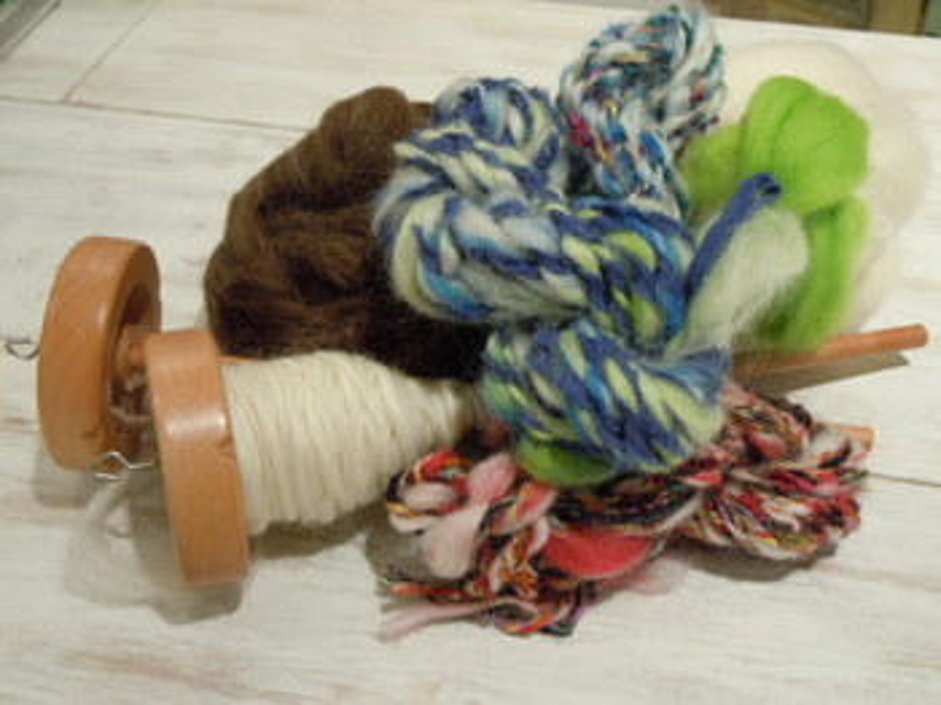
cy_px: 352
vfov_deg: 32.1
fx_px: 1222
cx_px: 470
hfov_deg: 42.1
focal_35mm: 45
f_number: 4.6
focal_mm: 8.1
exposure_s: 1/30
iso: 400
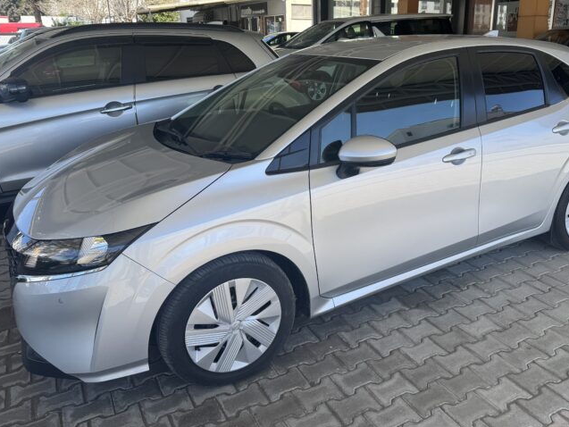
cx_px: 330
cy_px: 181
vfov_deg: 46.7
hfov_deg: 59.6
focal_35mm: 30
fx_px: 493
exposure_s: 1/1285
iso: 80
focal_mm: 6.76
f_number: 1.78
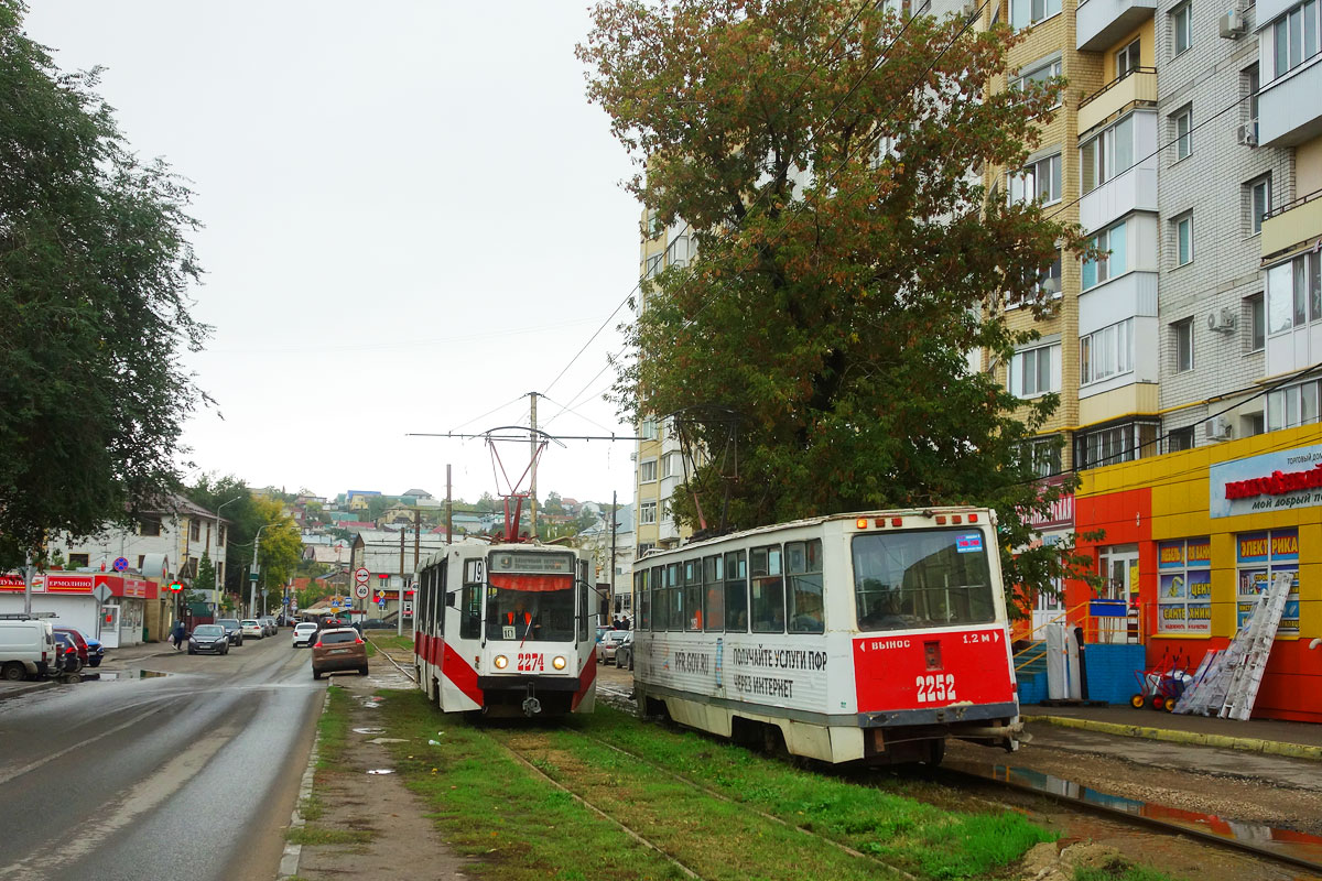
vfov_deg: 35.9
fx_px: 1359
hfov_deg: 51.9
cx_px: 661
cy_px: 440
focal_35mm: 37
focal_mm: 13.58
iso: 200
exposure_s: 1/500
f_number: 2.8
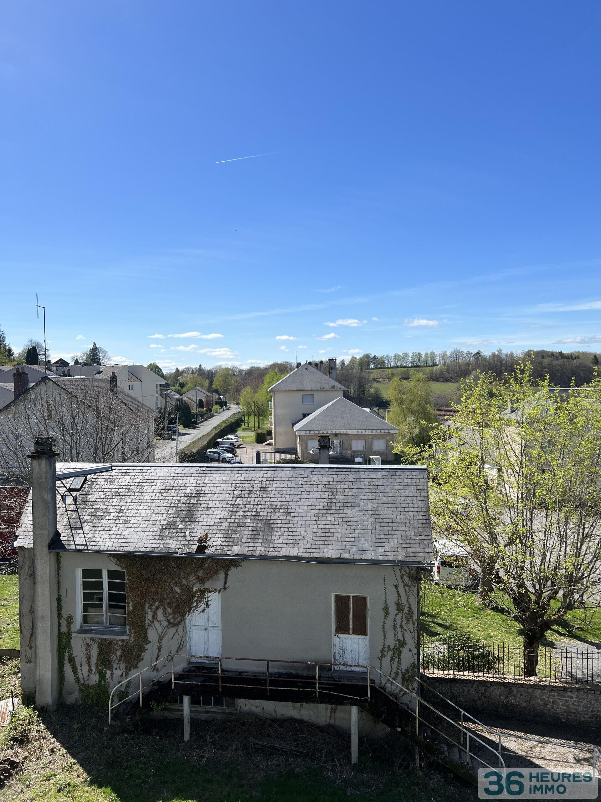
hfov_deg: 53.1
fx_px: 602
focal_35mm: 26
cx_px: 300
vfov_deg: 67.3
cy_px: 401
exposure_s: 1/5319
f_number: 1.5
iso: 50
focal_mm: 5.7
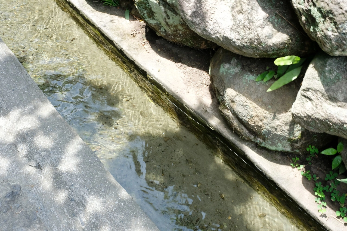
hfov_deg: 48.5
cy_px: 116
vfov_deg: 33.4
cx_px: 174
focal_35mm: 40
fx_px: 386
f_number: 11
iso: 250
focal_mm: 26.6
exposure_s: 1/40
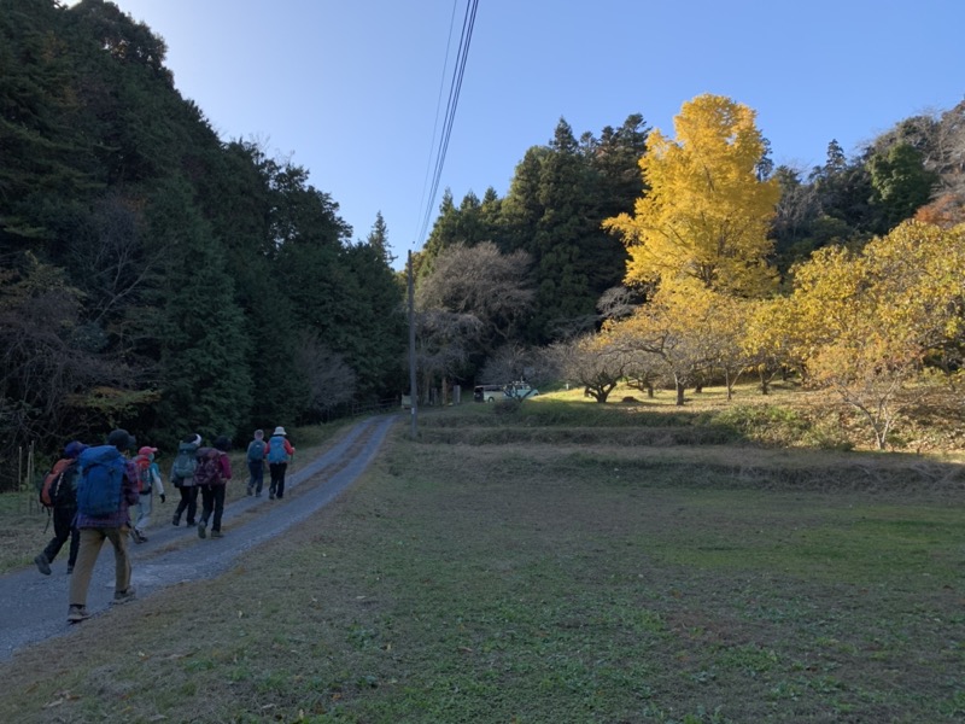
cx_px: 482
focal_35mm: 26
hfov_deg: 67.3
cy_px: 362
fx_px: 725
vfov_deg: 53.1
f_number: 1.8
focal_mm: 4.25
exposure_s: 1/1332
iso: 25
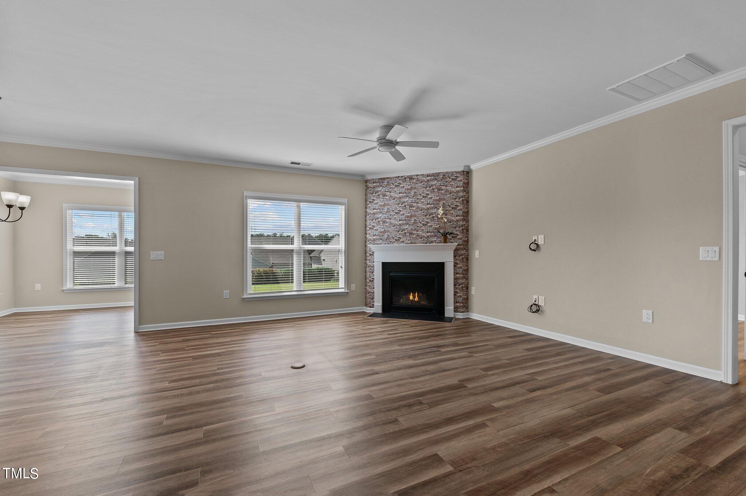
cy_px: 248
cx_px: 373
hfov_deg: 100.4
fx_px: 311
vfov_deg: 77.2
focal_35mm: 15
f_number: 6.3
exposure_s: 1/60
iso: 400
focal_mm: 15
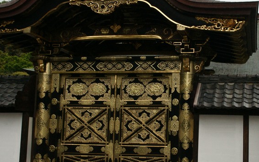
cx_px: 190
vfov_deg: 21.0
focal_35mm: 62
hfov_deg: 32.4
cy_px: 82
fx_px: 438
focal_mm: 30
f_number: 11
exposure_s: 1/125
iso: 800
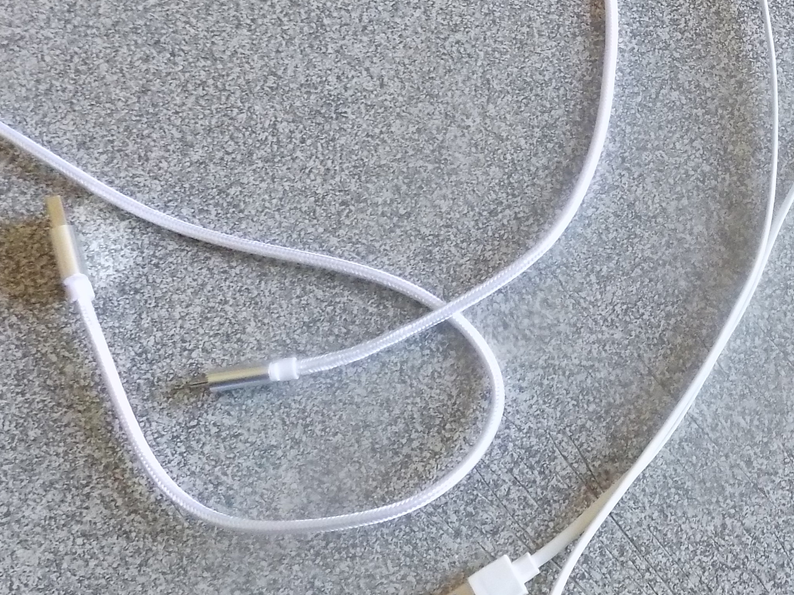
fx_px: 1330
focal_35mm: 58
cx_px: 848
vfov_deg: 25.2
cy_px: 232
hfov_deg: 30.2
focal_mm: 4
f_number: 3.1
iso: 400
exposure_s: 1/25
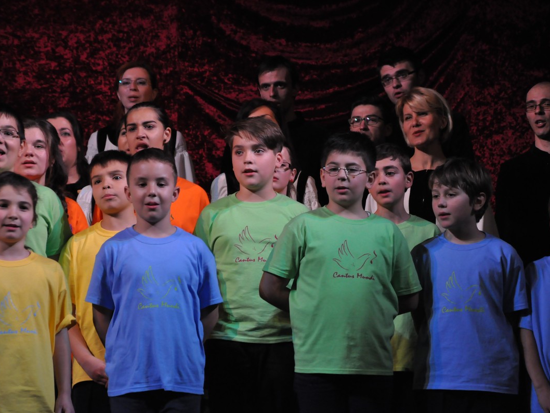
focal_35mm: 172
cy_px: 207
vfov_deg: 8.7
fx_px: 2726
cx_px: 290
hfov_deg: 11.5
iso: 1600
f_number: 5.6
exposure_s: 1/40
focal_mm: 105
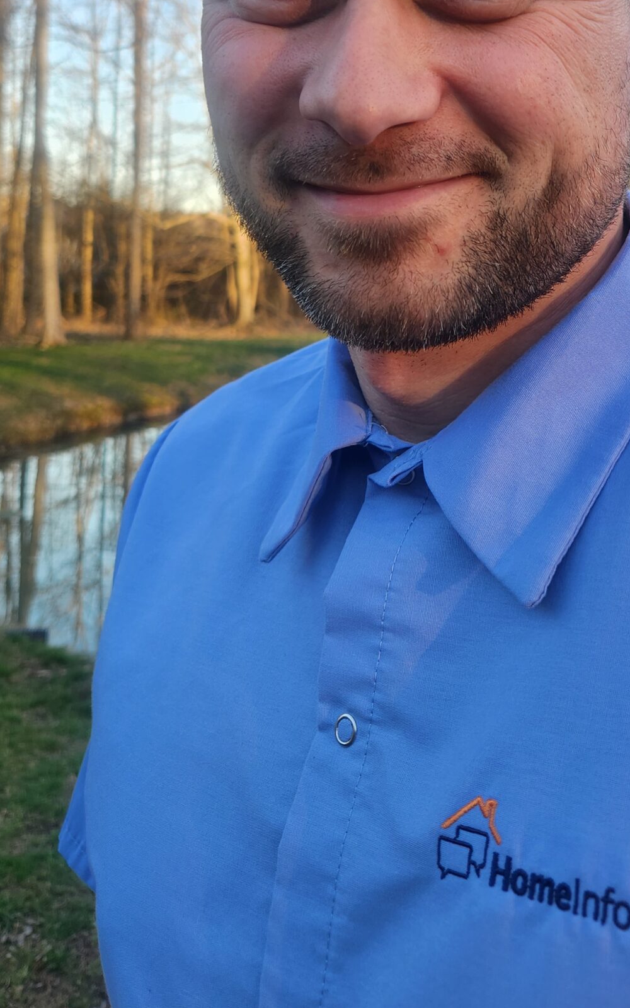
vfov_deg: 48.2
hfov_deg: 32.2
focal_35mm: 39
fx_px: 1071
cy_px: 238
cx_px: 474
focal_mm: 5.4
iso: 25
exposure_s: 1/180
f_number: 1.8
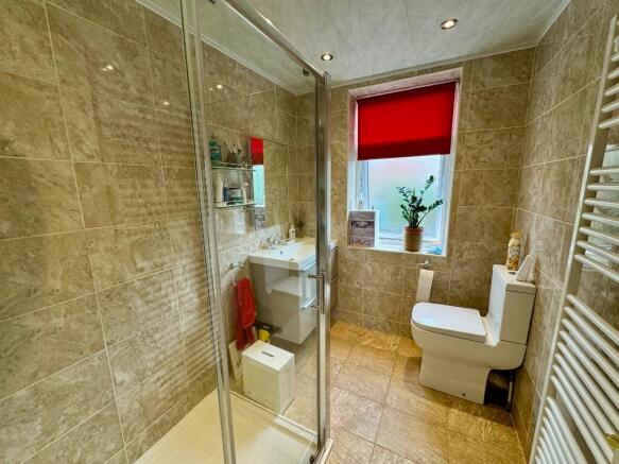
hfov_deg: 102.1
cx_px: 310
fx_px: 250
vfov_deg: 85.7
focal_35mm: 14
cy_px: 232
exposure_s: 1/100
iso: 64
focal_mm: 2.22
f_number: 2.2
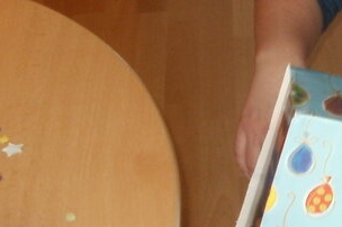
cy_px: 110
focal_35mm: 148
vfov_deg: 9.3
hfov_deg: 12.9
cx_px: 572
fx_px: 1404
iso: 125
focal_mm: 6.3
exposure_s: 1/30
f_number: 3.5
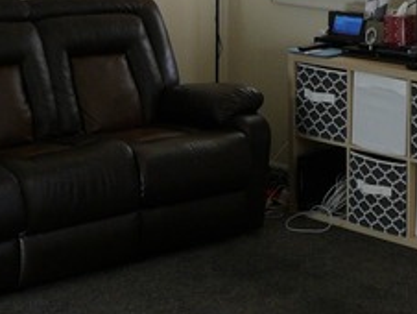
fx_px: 1194
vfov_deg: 14.5
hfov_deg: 19.7
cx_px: 308
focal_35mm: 99
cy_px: -54
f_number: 2.8
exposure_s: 1/50
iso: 100
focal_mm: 5.2
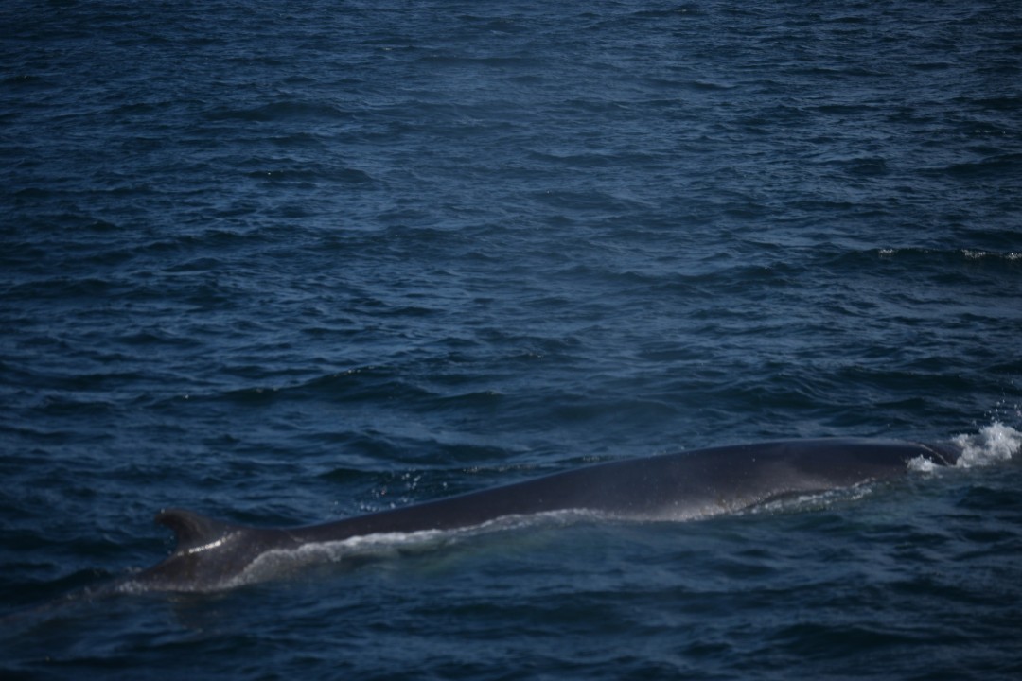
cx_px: 511
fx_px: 5323
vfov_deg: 7.3
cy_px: 340
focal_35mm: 188
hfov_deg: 11.0
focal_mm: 125
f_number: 4.8
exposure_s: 1/4000
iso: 200
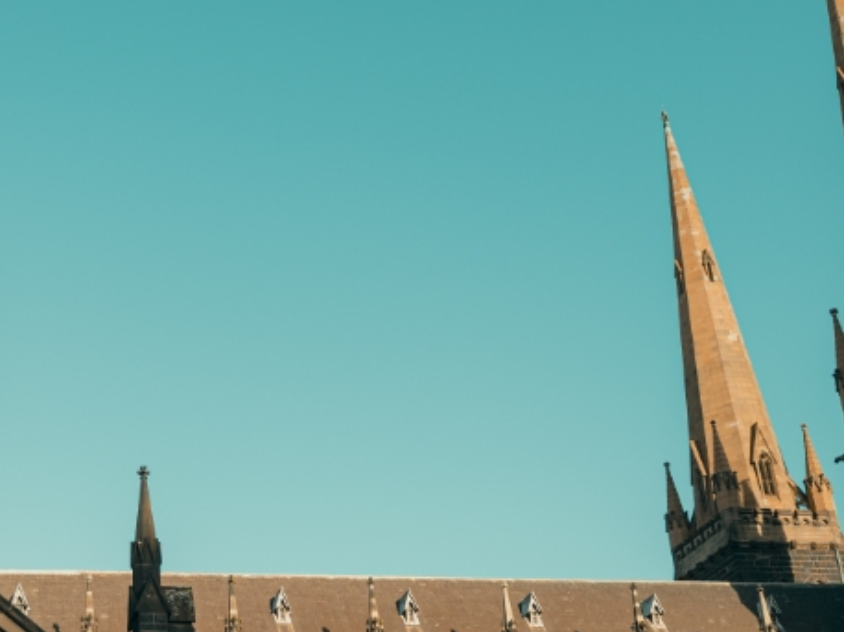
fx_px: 1438
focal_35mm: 59
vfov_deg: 24.3
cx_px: 162
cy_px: 521
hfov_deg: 31.8
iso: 200
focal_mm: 22.8
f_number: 4
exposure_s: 1/600
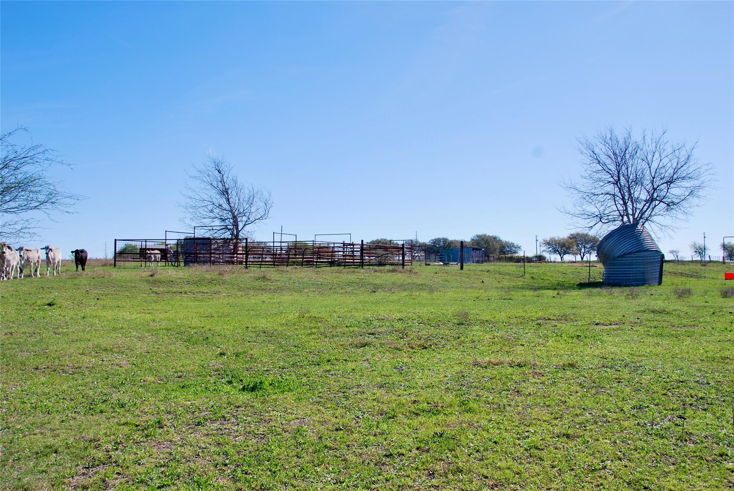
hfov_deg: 51.2
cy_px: 246
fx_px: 765
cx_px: 367
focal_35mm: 38
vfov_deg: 35.6
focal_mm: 25
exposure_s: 1/250
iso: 100
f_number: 8
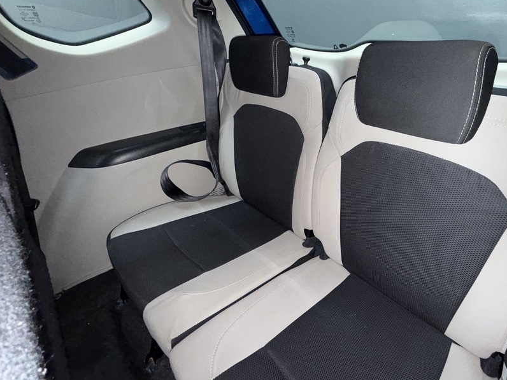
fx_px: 264
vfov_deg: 71.4
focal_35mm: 18
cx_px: 320
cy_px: 169
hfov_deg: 85.8
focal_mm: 2.22
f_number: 2.2
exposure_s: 1/30
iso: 200
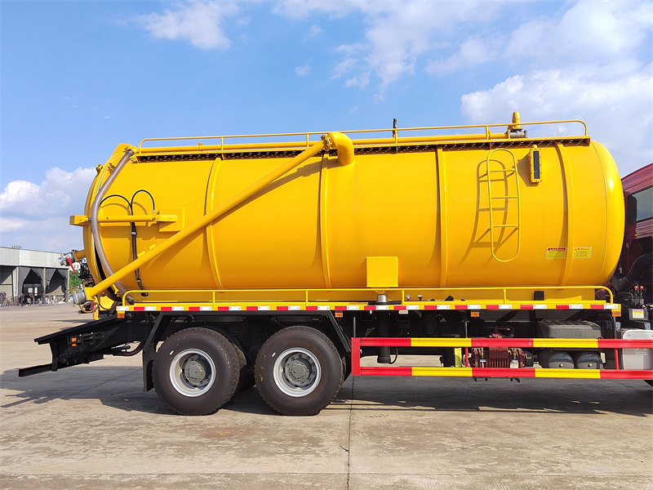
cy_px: 245
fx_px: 623
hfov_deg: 55.4
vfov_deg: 42.9
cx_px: 326
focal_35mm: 33
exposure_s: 1/1974
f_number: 1.9
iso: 394
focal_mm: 5.52
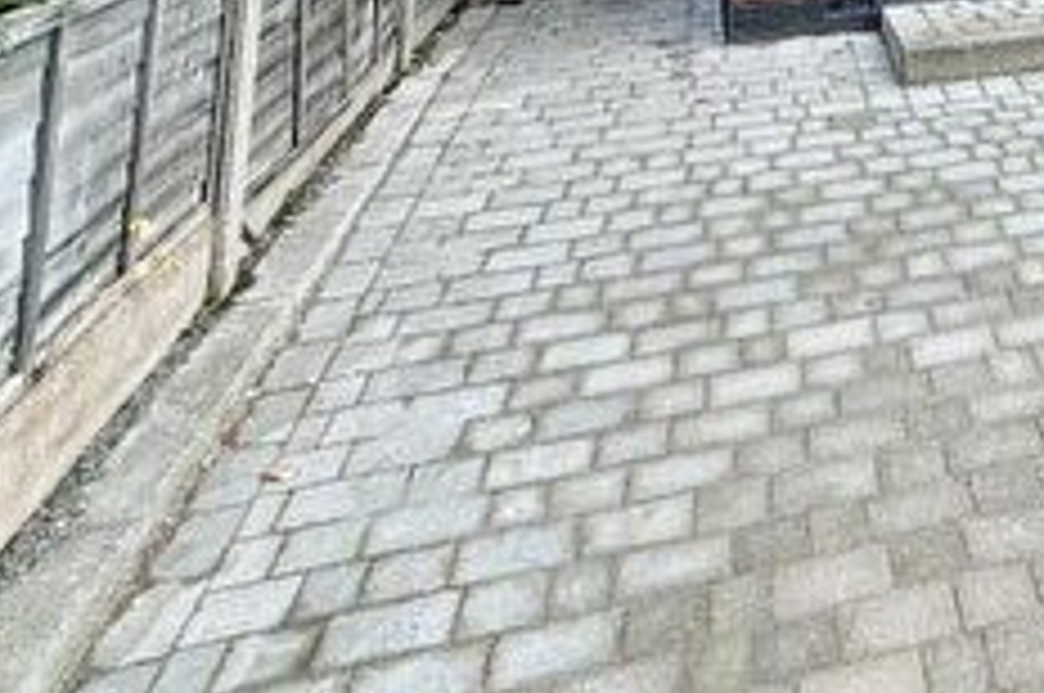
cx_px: 1269
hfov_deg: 34.9
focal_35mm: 44
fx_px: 1274
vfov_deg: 22.8
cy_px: -425
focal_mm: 2.22
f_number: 2.2
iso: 50
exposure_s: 1/498
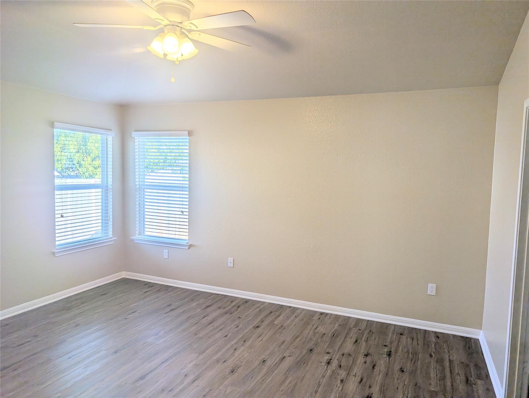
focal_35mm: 24
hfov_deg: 71.5
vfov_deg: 56.9
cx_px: 264
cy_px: 199
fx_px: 367
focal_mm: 6.9
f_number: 1.68
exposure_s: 1/120
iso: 27
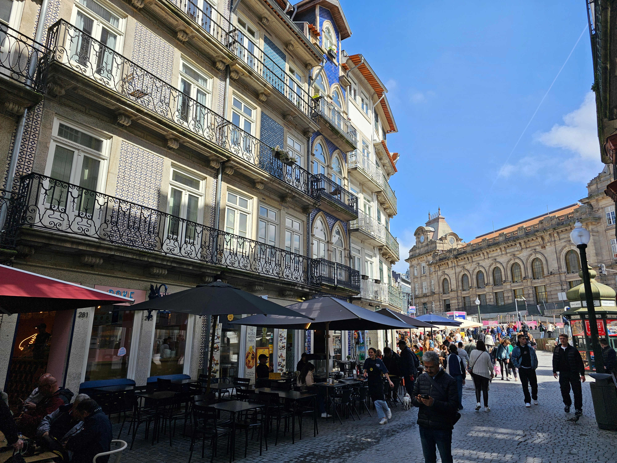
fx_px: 410
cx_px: 308
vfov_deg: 58.9
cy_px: 232
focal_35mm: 23
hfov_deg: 73.9
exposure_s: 1/465
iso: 10
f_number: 1.7
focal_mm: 6.3
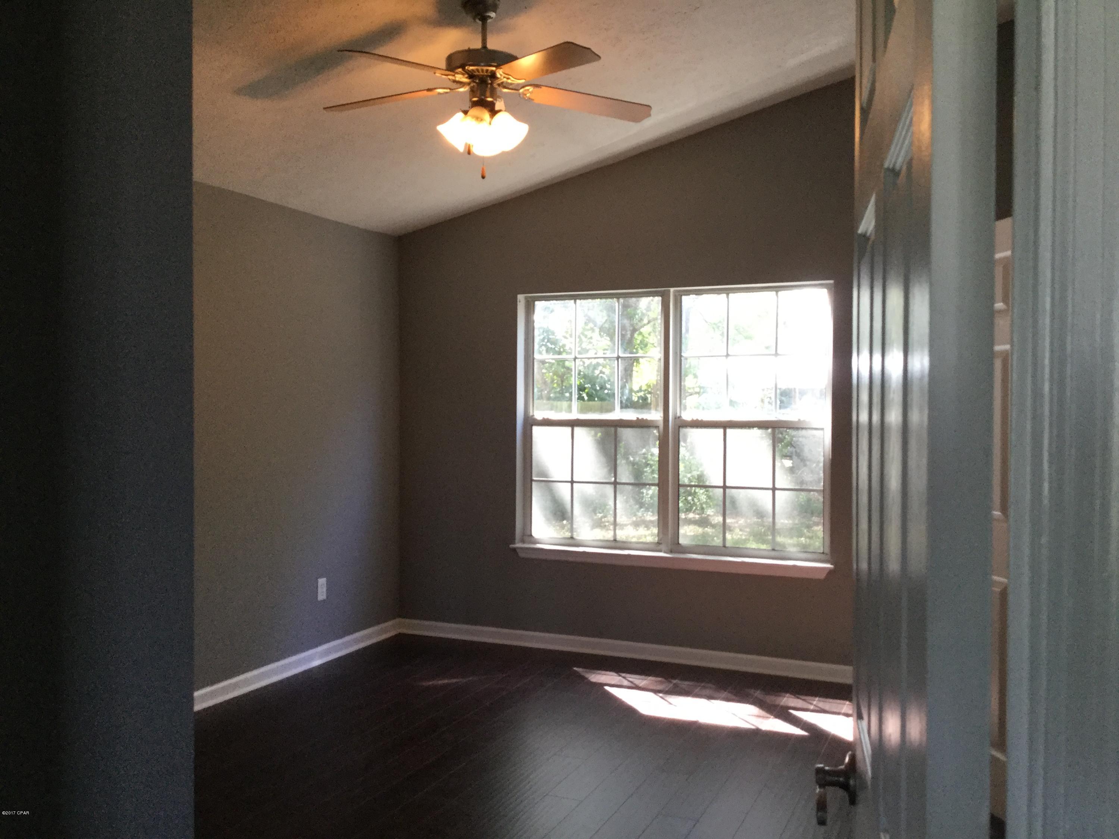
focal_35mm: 31
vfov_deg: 45.4
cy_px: 420
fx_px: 1002
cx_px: 560
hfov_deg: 58.4
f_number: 2.4
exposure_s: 1/30
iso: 40
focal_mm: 3.3
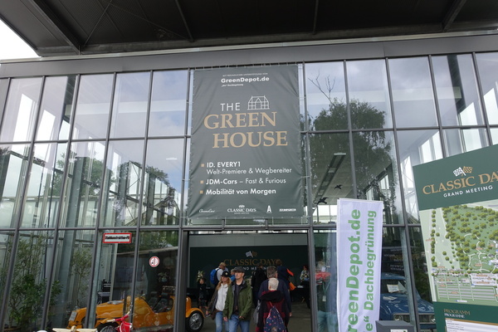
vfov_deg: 53.1
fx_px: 332
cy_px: 166
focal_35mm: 24
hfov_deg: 73.7
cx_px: 249
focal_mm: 8.8
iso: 125
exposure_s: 1/100
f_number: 5.6
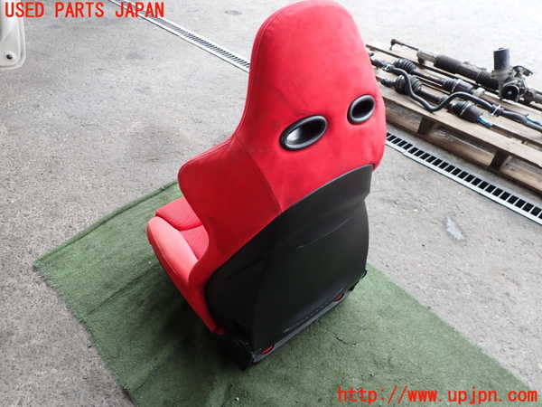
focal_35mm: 25
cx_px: 271
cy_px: 204
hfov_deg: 69.4
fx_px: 391
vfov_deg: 54.9
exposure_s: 1/80
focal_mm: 4.5
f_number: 2.8
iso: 100
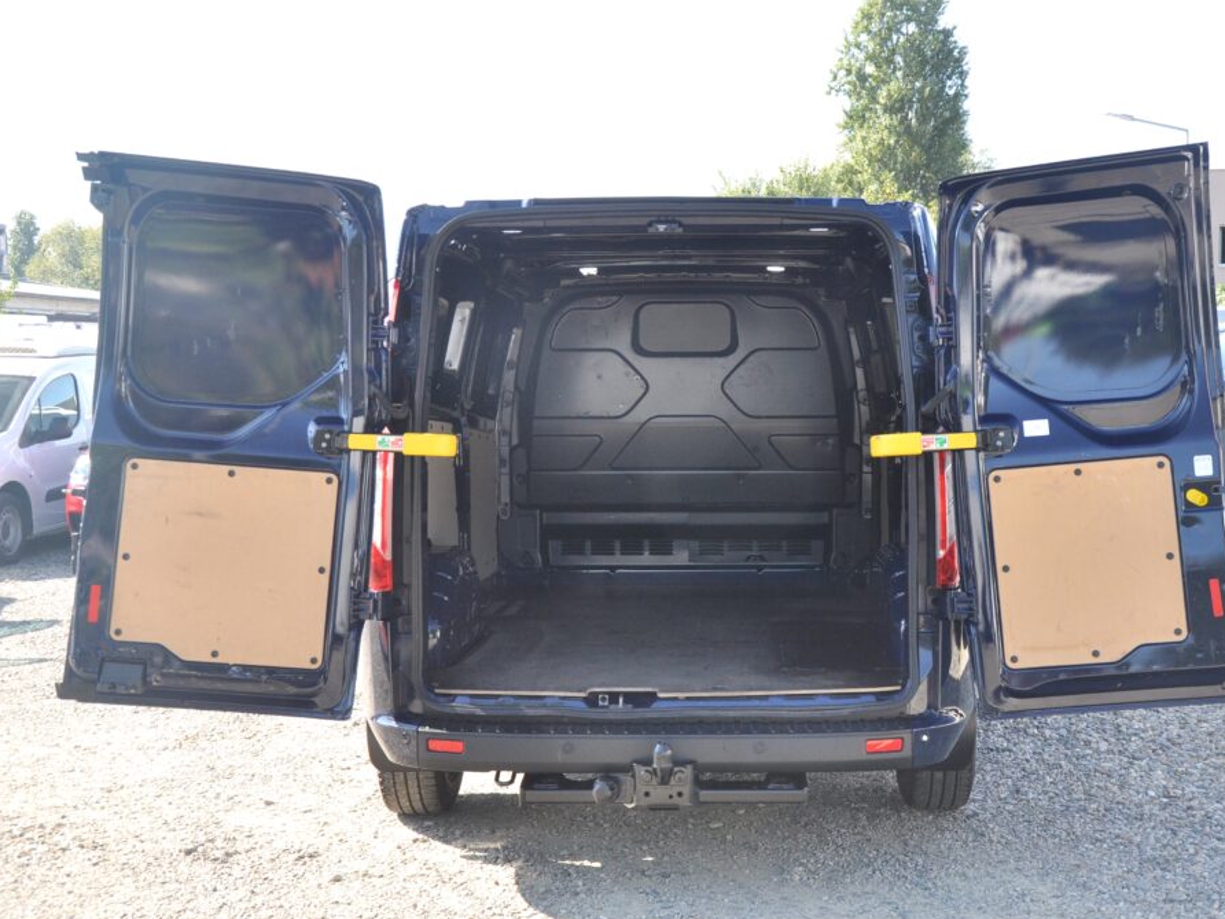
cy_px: 459
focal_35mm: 43
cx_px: 691
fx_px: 1522
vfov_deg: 33.6
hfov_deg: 43.8
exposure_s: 1/200
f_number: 7.1
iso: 500
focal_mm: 26
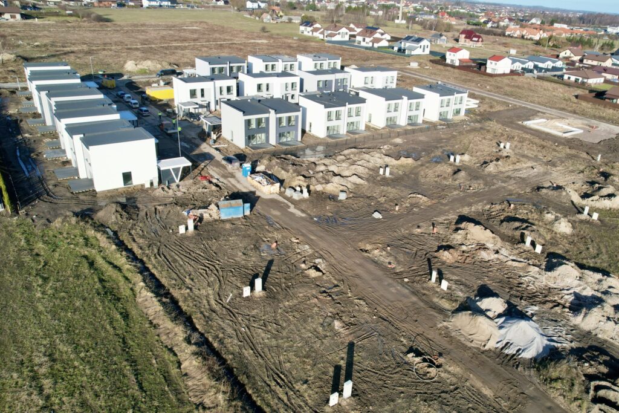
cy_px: 206
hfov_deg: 78.6
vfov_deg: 57.2
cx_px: 310
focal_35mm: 22
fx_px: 378
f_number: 2.8
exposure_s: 1/1500
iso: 200
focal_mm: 8.38
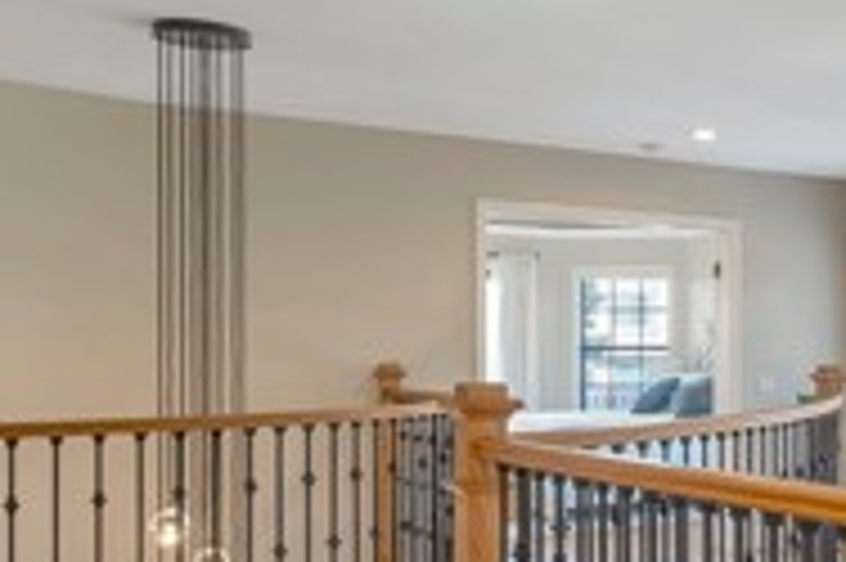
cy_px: 328
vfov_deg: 26.4
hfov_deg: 33.1
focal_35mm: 51
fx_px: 1197
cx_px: 972
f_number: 5.6
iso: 100
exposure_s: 1/13
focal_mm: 10
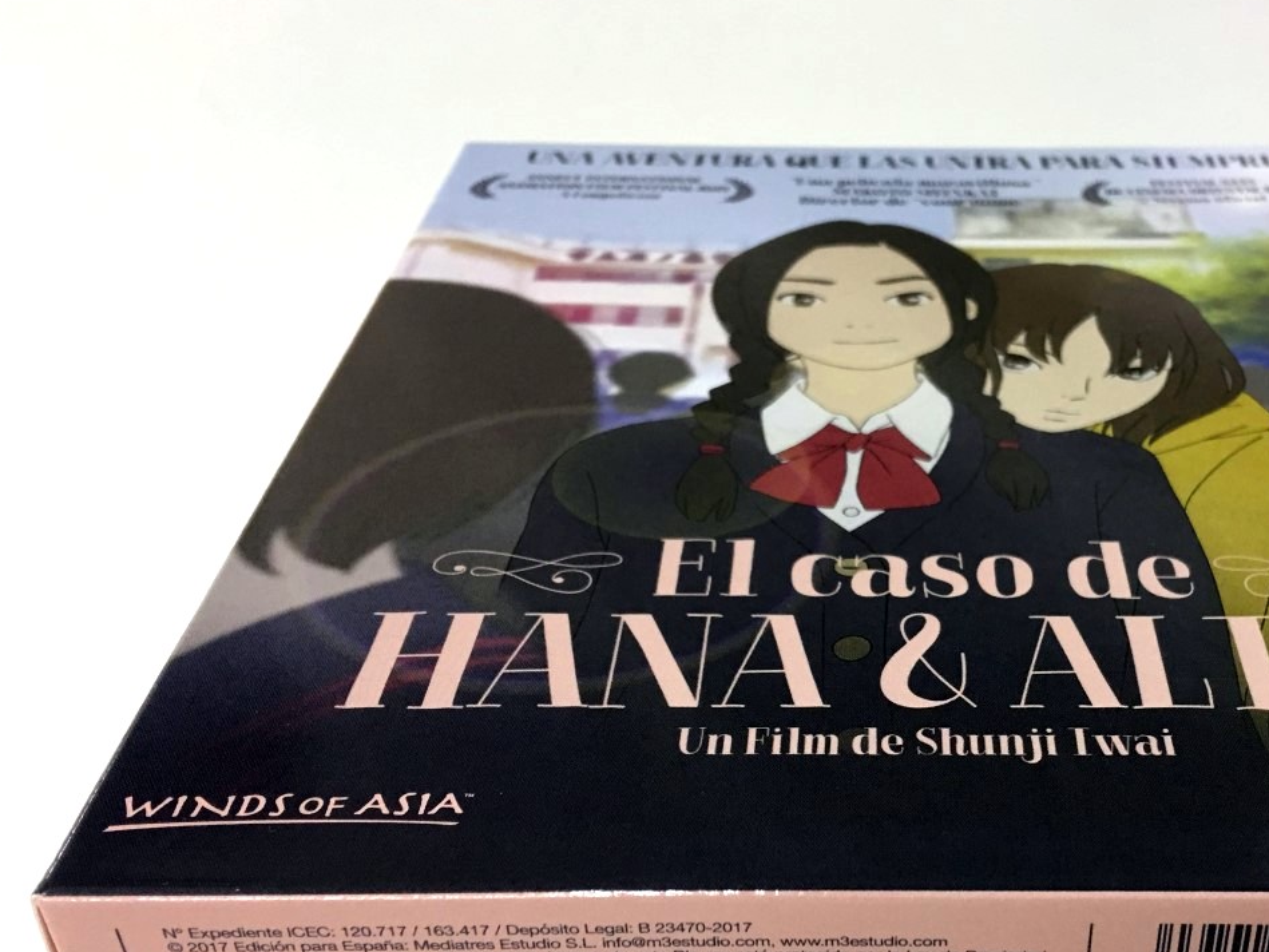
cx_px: 943
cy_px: 681
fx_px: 1613
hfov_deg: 41.7
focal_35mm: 44
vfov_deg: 32.4
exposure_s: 1/17
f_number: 2.2
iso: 64
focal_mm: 4.15
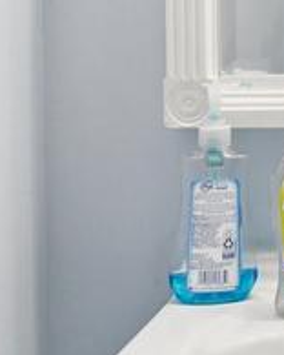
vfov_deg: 17.7
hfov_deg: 13.3
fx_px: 1093
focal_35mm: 104
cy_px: -46
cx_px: 515
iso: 100
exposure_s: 1/6
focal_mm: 10
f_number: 7.1
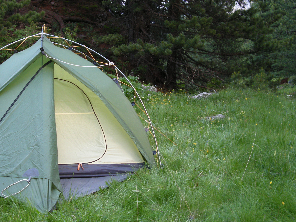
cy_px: 118
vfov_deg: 28.0
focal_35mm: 52
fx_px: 445
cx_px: 107
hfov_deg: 36.6
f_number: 2.8
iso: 97
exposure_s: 1/8.3
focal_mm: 7.9
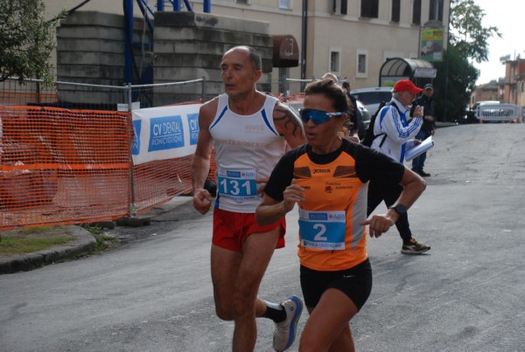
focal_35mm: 87
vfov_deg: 15.8
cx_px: 262
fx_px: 1272
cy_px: 176
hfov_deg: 23.3
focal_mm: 58
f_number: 5.3
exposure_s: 1/1250
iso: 1000
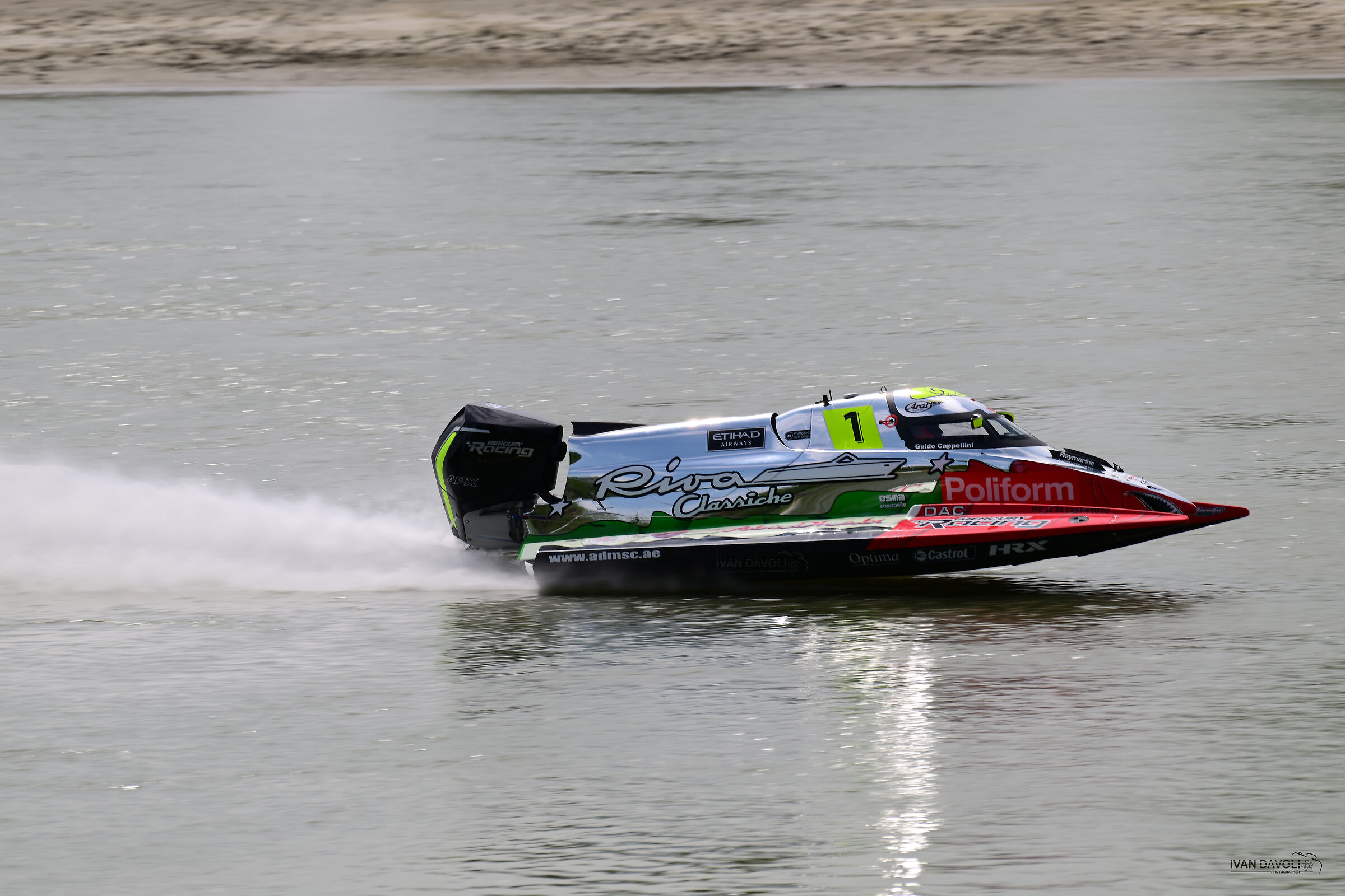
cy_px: 448
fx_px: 12702
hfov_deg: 6.1
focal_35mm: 340
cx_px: 672
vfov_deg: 4.0
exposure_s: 1/500
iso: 64
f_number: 6.7
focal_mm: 340
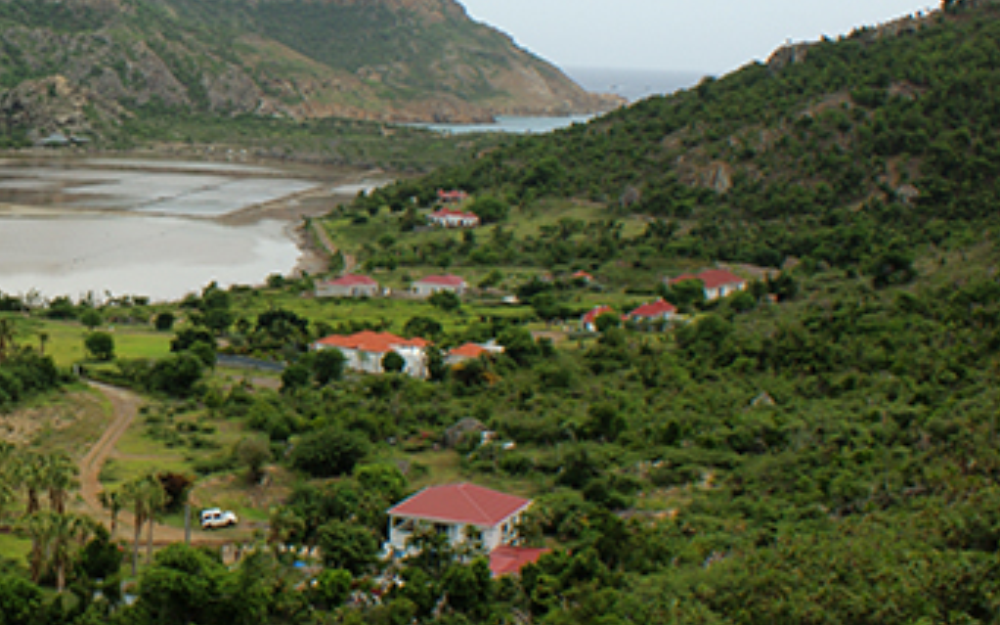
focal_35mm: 69
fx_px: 1880
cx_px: -3
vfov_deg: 18.8
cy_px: 167
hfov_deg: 28.0
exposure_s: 1/100
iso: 100
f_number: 10
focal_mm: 22
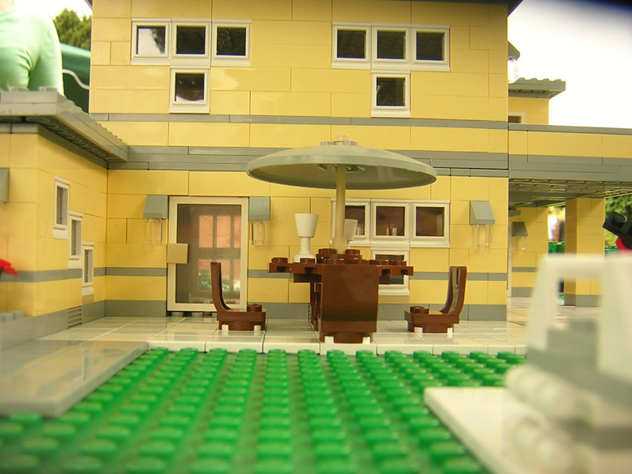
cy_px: 240
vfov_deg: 38.7
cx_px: 314
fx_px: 676
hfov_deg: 50.1
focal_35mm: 37
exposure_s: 1/200
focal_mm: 4.7
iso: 100
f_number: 2.6
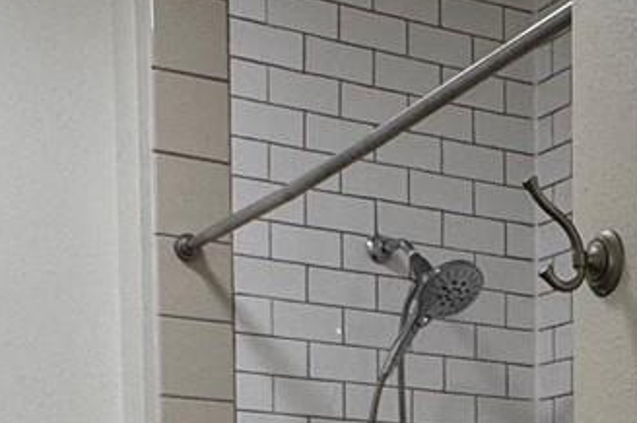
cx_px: 631
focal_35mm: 91
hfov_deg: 21.6
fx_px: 1609
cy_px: 753
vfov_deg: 13.5
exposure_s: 1/120
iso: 100
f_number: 2.2
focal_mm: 2.22
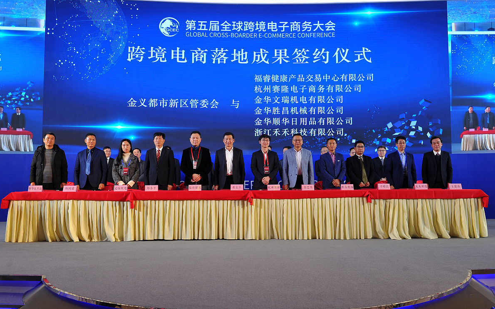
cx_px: 246
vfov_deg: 39.4
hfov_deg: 59.7
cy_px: 154
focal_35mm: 32
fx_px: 432
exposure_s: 1/80
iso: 640
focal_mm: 31
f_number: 6.3
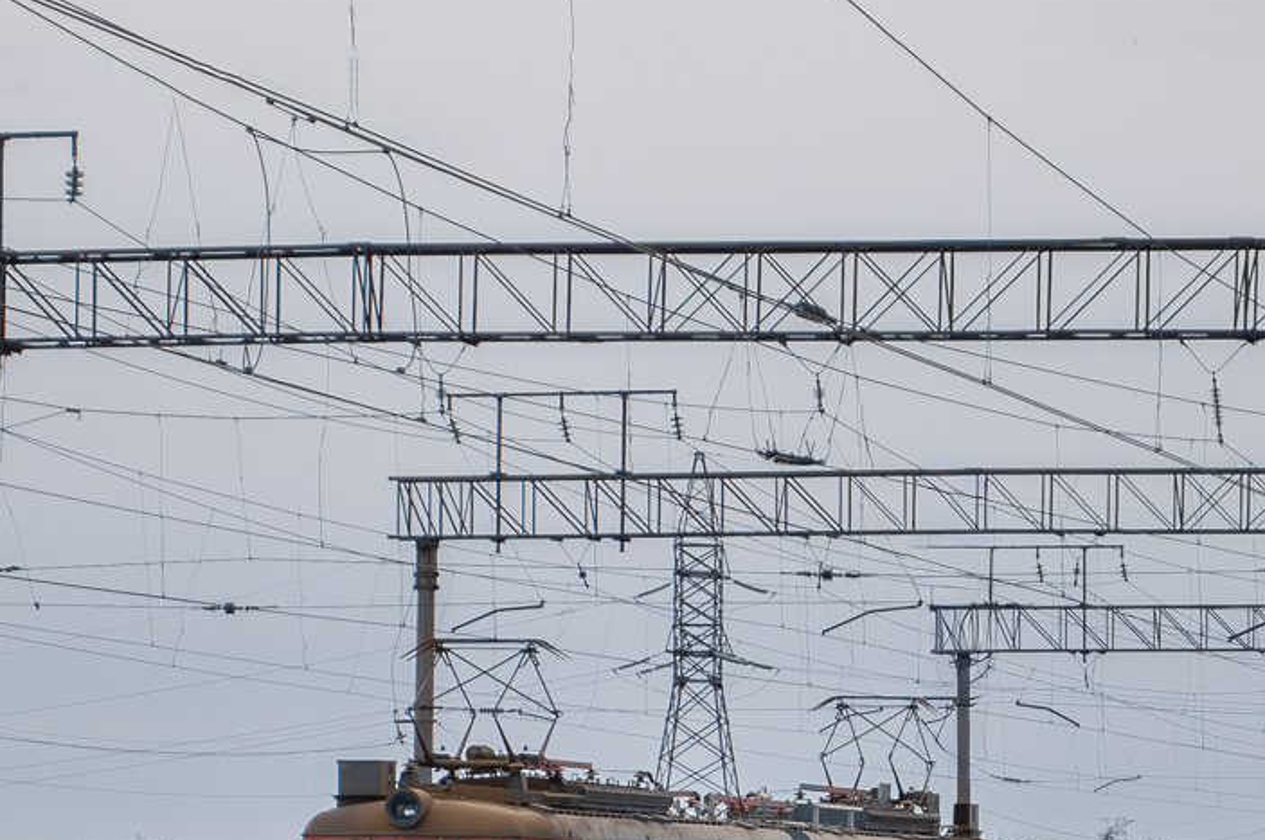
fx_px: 6180
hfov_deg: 11.7
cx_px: 803
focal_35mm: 176
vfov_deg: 7.8
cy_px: 768
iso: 100
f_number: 5.6
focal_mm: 55
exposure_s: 1/100
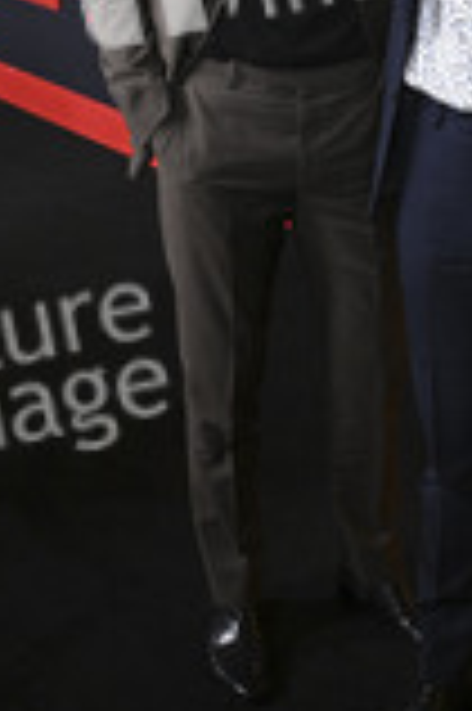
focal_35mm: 76
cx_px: 427
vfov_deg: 26.3
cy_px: 166
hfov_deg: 17.6
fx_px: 1498
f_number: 5.6
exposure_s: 1/250
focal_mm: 30
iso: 2000
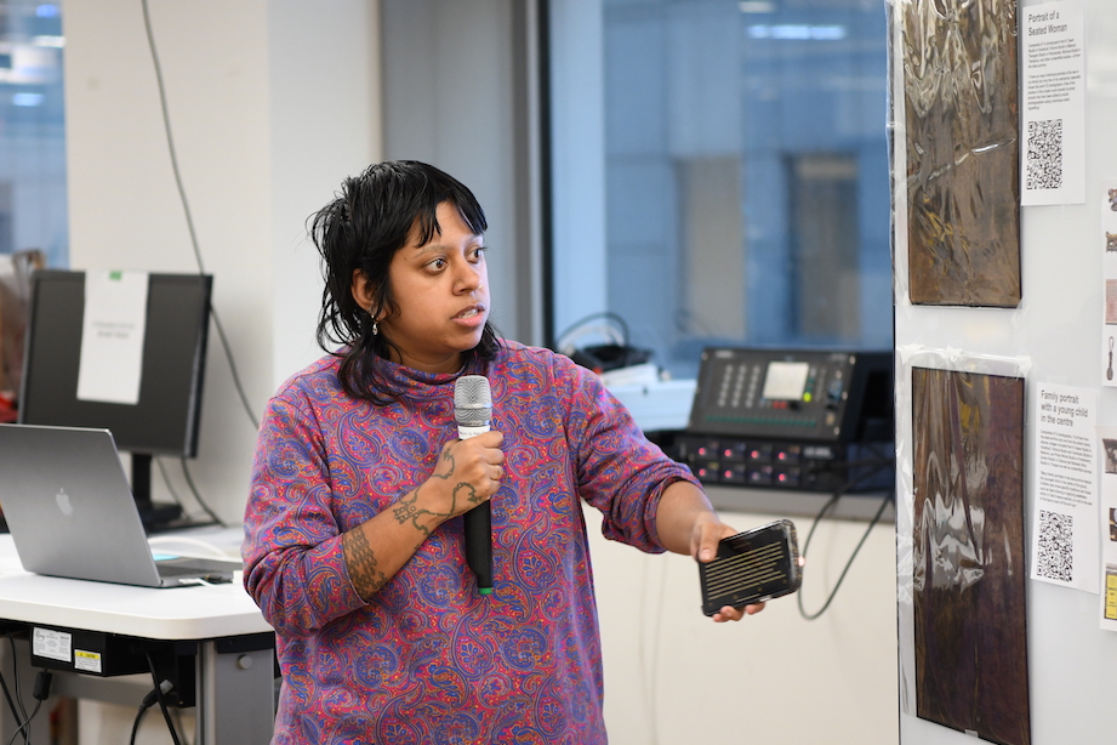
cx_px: 469
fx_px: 3537
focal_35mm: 114
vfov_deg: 12.0
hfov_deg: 17.9
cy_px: 400
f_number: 2.8
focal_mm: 70
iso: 800
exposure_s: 1/160
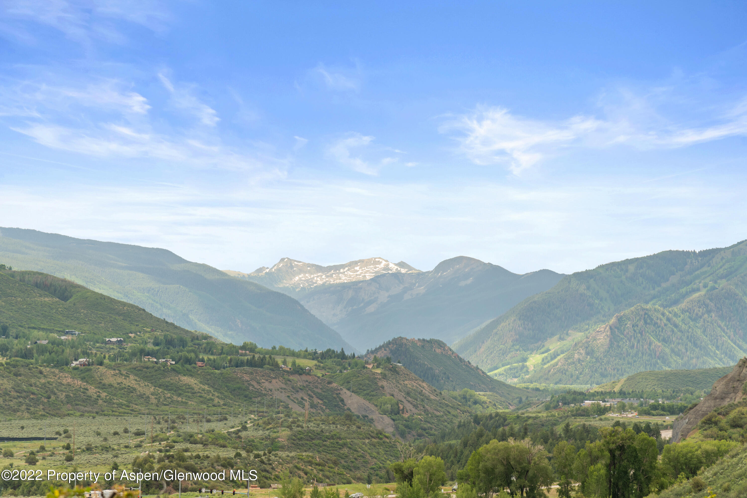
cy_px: 249
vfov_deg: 11.4
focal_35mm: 120
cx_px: 374
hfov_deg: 17.1
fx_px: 2491
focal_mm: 120
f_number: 7.1
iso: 160
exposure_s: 1/250
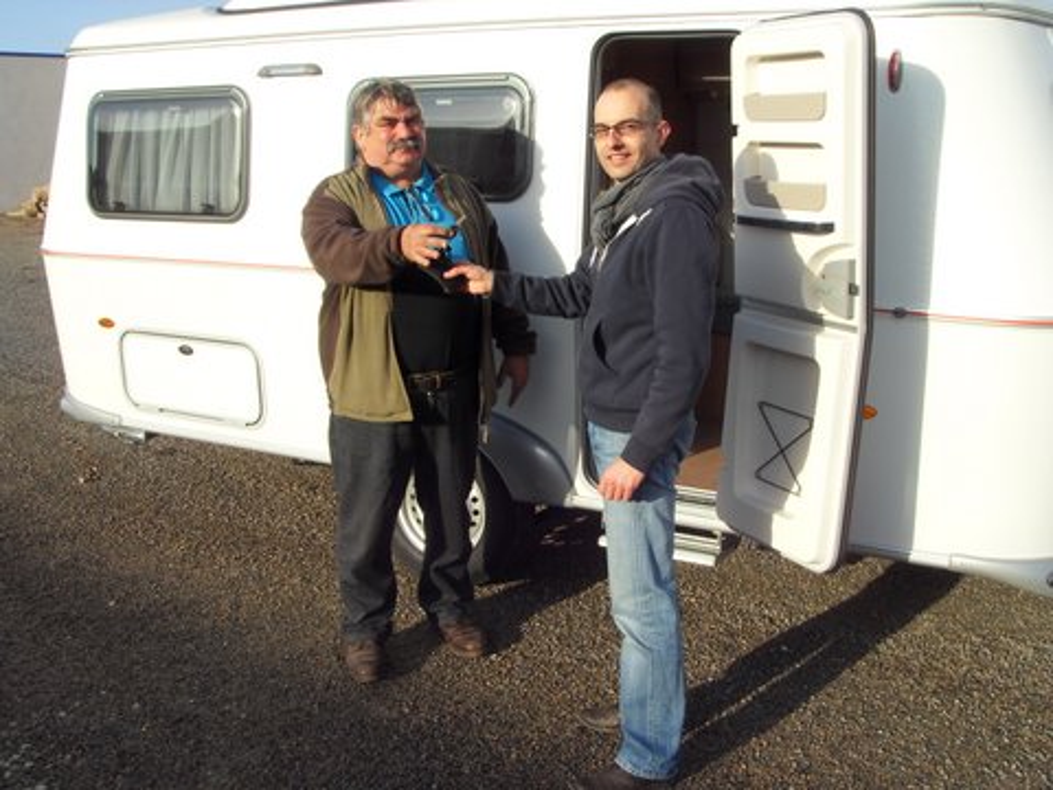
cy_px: 395
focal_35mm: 39
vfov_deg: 36.8
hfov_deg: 47.9
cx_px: 526
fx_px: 1186
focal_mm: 6.6
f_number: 6.2
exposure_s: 1/180
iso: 80
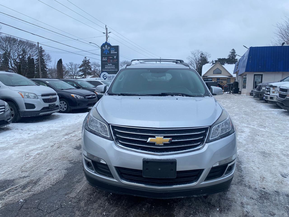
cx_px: 144
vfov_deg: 53.1
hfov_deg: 67.3
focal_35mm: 26
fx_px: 217
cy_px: 108
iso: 32
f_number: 1.8
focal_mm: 4.25
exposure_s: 1/728
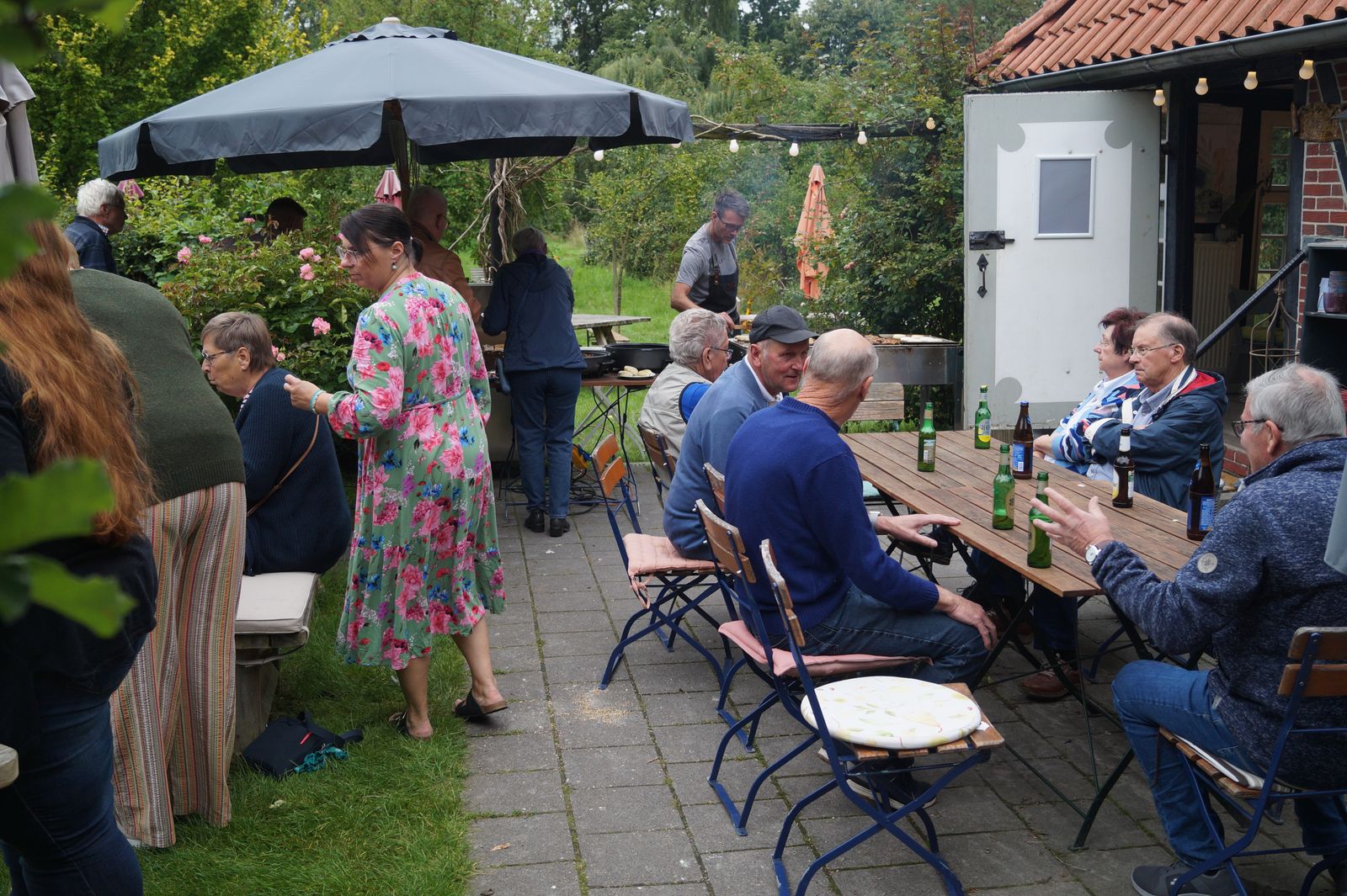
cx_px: 674
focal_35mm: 36
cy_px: 448
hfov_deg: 53.2
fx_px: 1346
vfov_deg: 36.8
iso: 250
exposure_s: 1/160
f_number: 4
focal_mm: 24
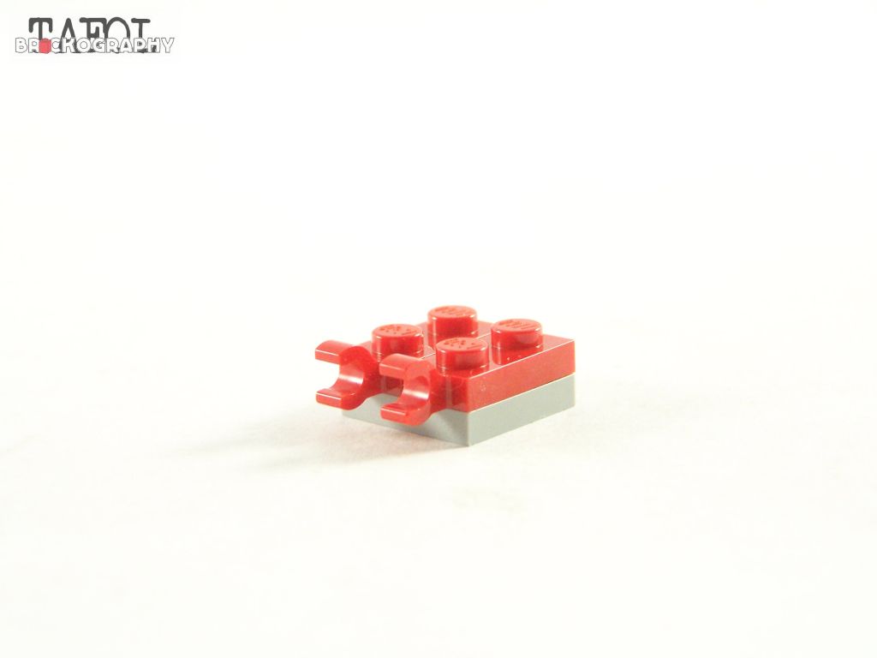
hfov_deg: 16.8
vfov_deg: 12.7
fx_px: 2964
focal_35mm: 117
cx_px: 438
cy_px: 329
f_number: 3.2
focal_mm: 19.4
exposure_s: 1/60
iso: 400
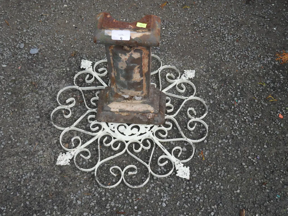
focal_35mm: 40
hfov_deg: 46.8
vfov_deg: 36.0
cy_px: 108
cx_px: 144
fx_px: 333
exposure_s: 1/200
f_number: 6.3
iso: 200
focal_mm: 20
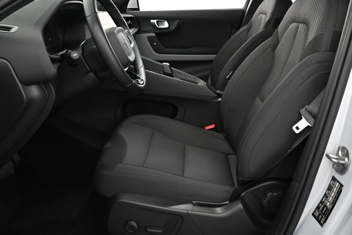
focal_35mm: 34
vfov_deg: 38.4
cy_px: 79
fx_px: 332
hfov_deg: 55.8
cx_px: 188
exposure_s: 1/60
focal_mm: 16
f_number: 3.5
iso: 4000
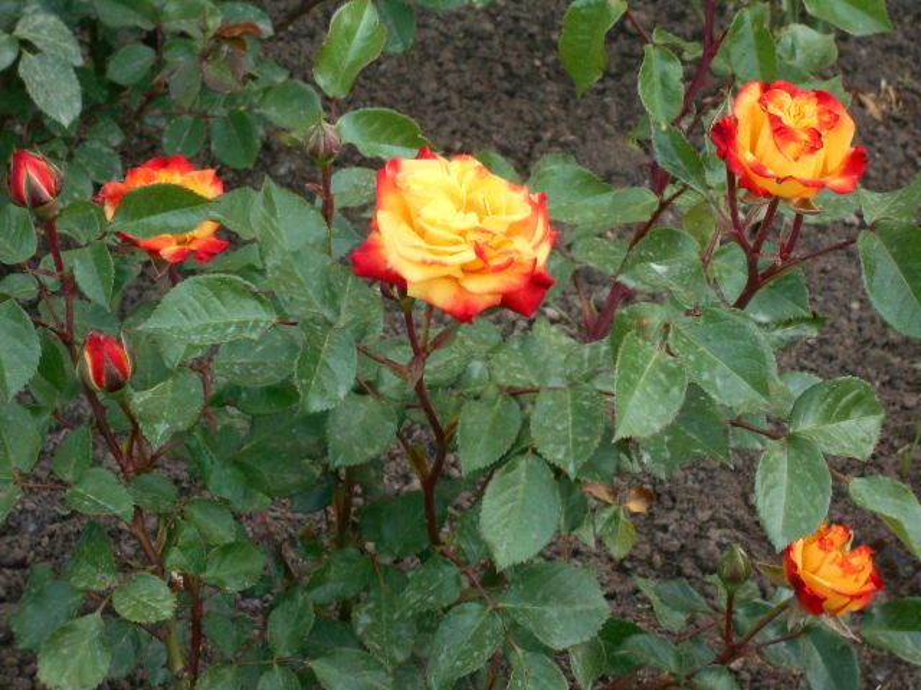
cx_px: 460
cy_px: 345
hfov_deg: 15.2
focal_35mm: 130
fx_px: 3459
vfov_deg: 11.4
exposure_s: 1/125
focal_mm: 23
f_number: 6.5
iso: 400
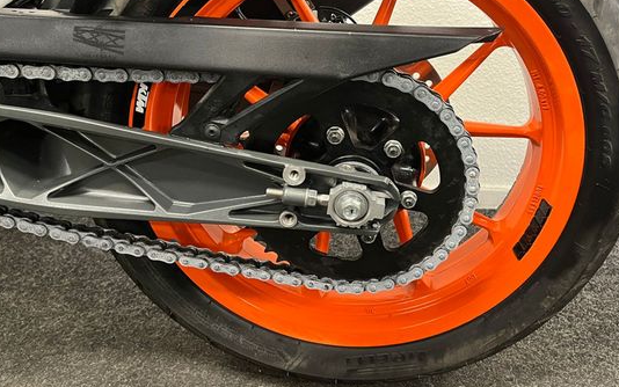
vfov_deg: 37.7
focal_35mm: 33
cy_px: 112
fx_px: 557
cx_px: 357
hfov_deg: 57.9
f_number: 1.6
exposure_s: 1/50
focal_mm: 5.1
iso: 500
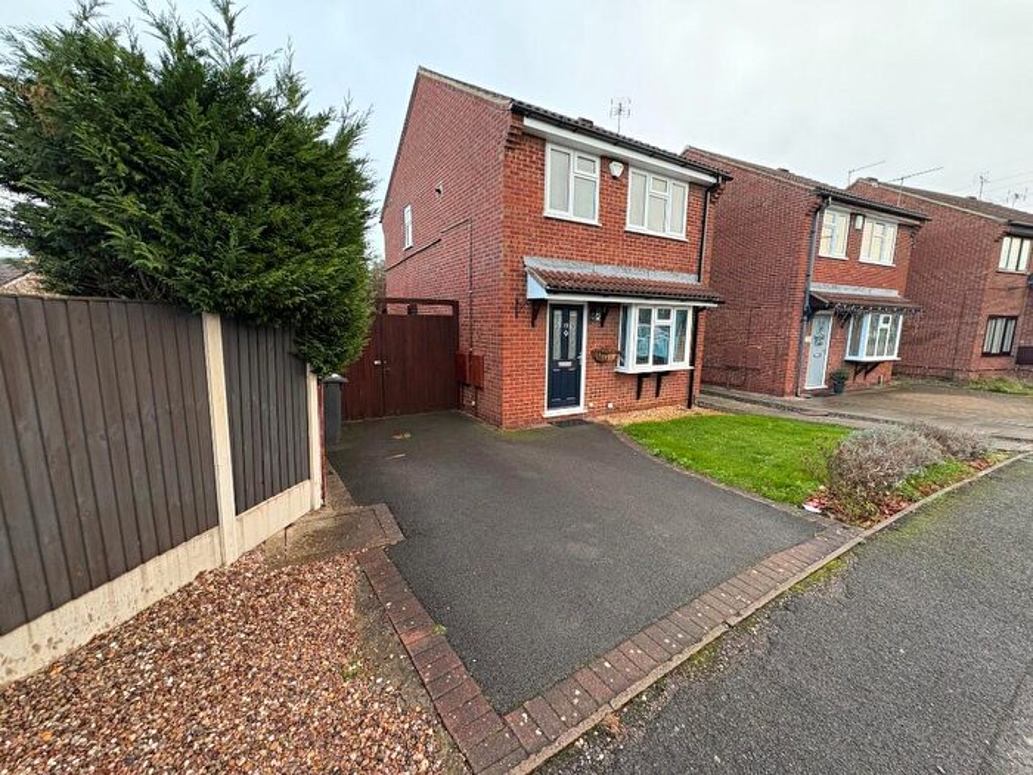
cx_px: 516
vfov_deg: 85.7
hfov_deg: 102.1
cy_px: 388
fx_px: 418
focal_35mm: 14
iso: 200
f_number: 2.2
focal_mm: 2.22
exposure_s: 1/76
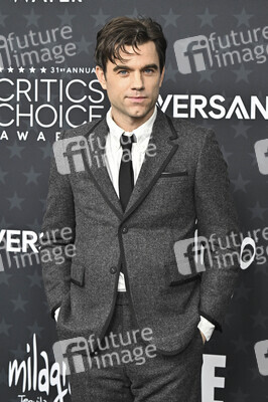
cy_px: 201
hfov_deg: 17.5
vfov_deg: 26.0
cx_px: 134
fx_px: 872
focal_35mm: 78
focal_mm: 78
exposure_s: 1/320
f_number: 5.6
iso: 1250
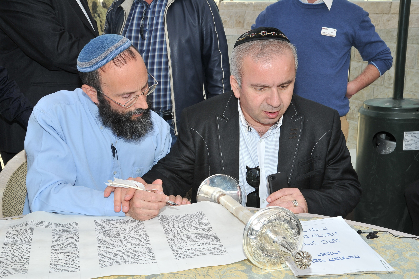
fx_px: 582
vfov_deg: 27.0
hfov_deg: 39.6
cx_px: 210
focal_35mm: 50
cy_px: 140
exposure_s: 1/250
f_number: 14
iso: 500
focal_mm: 50
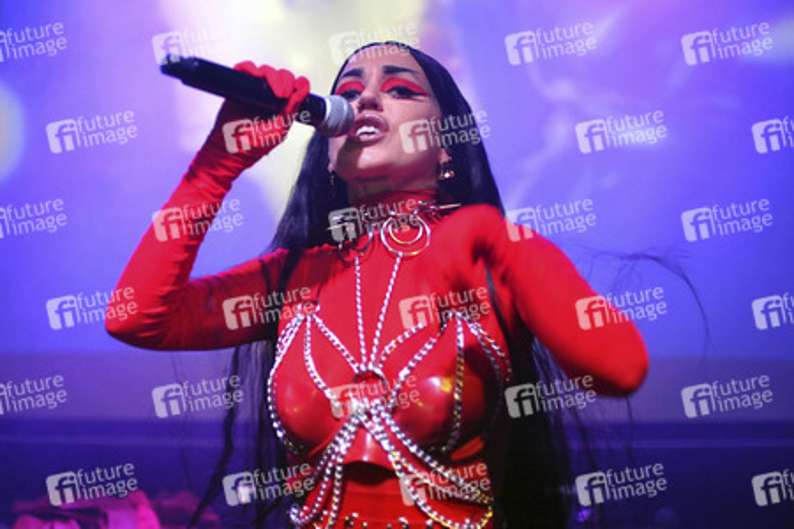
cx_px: 397
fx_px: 1103
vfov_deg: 27.0
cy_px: 264
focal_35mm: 50
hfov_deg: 39.6
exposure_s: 1/160
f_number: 1.8
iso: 4000
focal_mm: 50
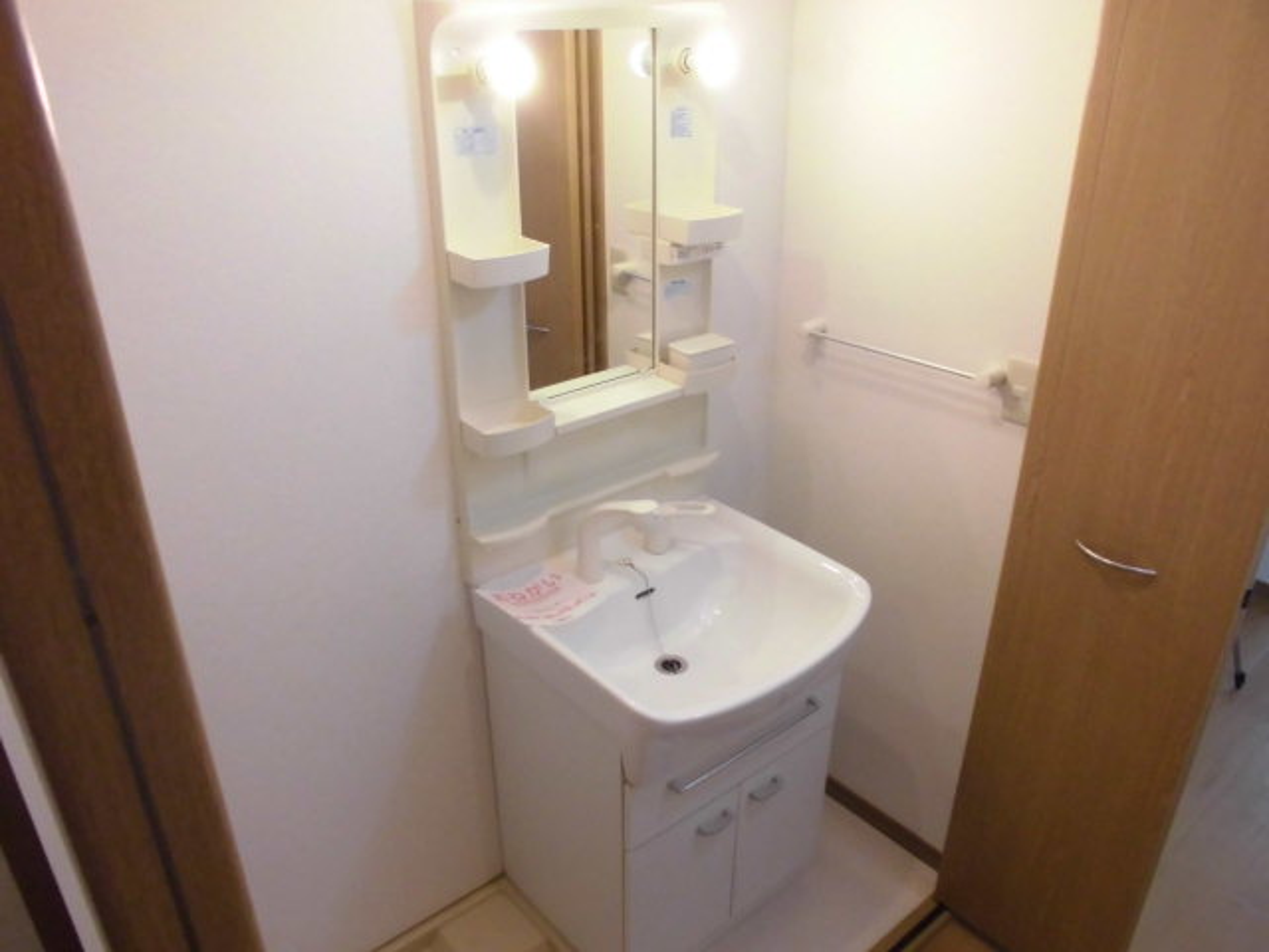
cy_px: 476
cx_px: 634
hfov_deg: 67.3
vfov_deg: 53.1
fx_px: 953
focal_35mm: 26
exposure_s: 1/50
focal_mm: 4.6
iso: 400
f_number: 3.5
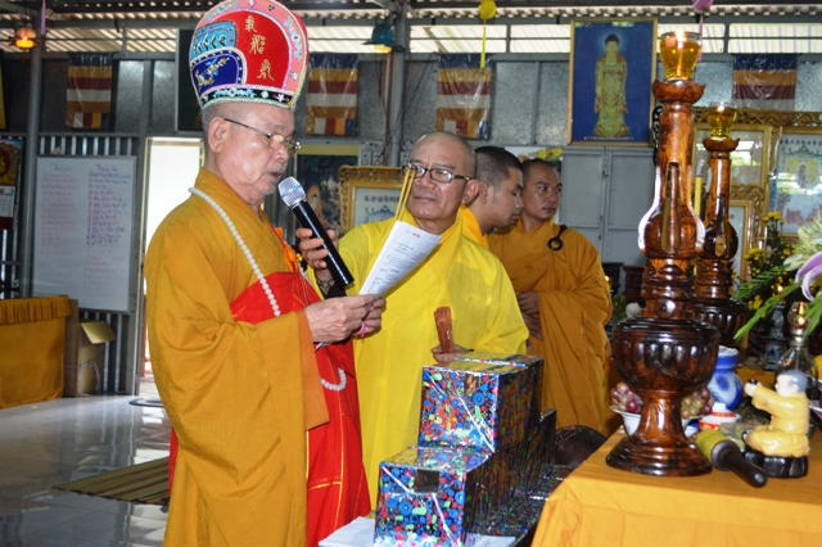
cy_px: 274
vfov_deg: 26.5
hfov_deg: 38.9
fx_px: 1164
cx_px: 411
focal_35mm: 51
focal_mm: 34
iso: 1000
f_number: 5
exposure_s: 1/60
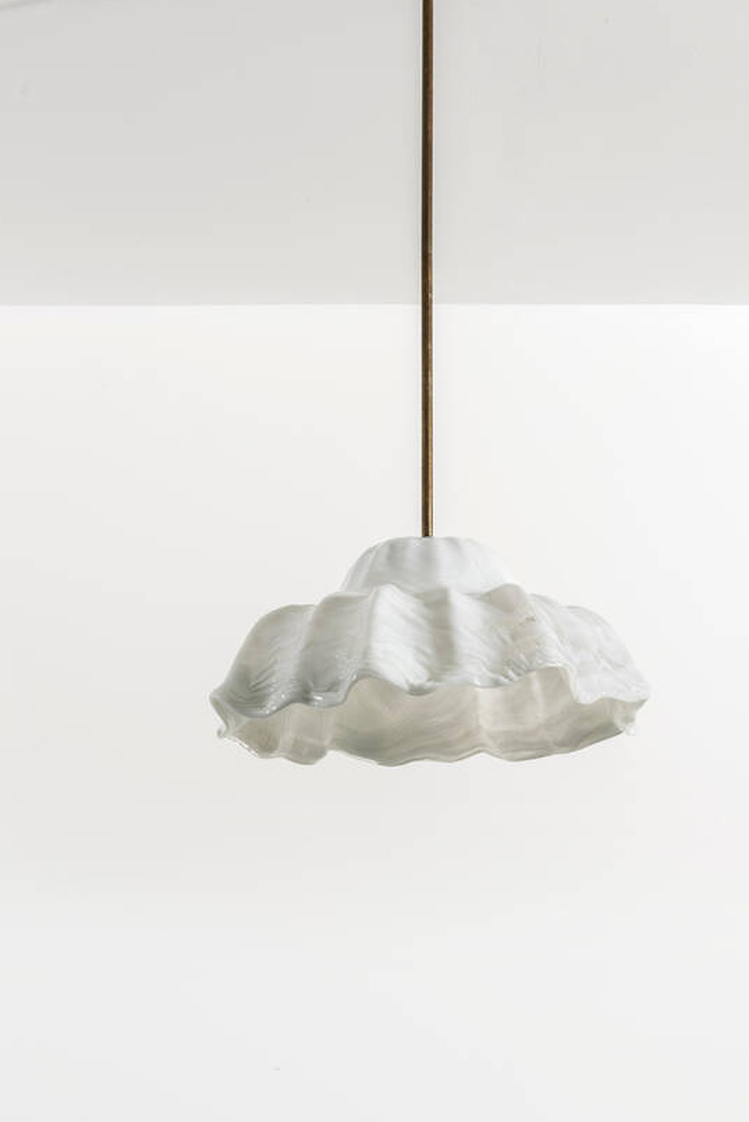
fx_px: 2338
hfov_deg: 18.2
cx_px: 425
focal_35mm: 75
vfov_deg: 26.9
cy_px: 441
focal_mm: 56
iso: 100
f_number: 14
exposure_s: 1/200
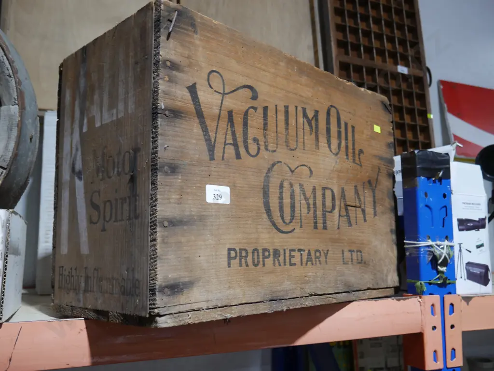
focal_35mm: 32
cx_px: 247
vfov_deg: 44.2
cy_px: 186
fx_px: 457
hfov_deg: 56.8
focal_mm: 16
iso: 500
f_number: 3.6
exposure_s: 1/60
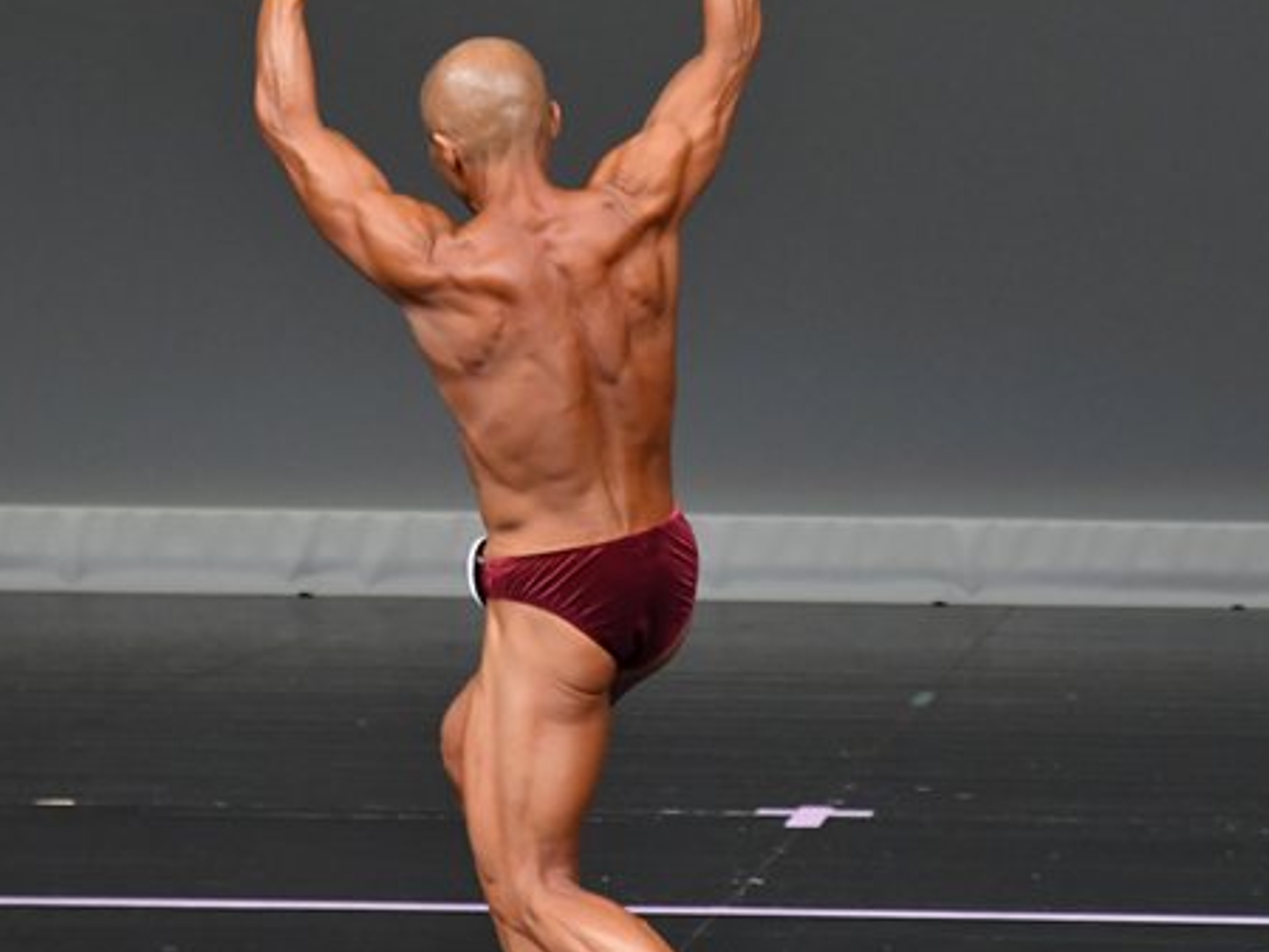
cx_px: 815
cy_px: 427
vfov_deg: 2.4
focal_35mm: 622
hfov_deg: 3.2
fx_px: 22808
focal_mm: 250
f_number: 5.6
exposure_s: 1/400
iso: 4000
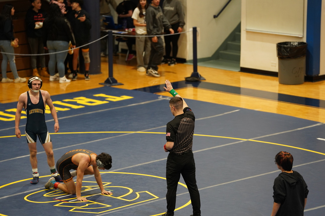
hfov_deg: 10.3
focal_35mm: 200
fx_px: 1806
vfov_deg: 6.9
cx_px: 162
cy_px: 108
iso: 1600
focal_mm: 200
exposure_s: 1/250
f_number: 3.2
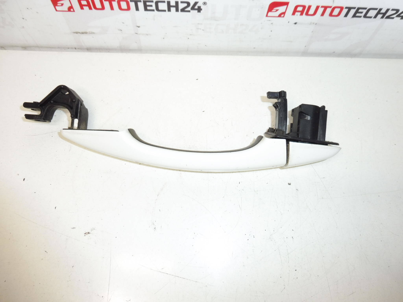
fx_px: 279
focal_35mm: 24
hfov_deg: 71.6
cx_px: 202
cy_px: 151
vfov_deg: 56.8
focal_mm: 4.3
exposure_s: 1/125
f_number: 3.5
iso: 200
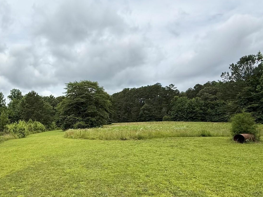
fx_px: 198
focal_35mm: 26
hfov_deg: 63.8
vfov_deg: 52.3
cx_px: 70
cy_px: 126
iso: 50
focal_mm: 2.22
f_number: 2.2
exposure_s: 1/1961
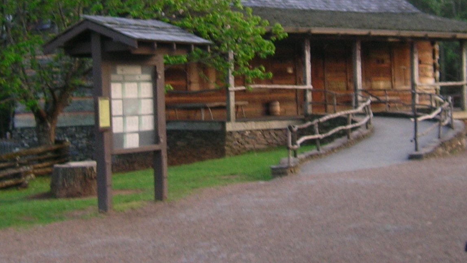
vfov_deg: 14.3
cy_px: 40
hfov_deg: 25.3
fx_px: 1040
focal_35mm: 84
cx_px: 261
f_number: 2.9
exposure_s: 1/41.2
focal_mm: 5.7
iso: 50
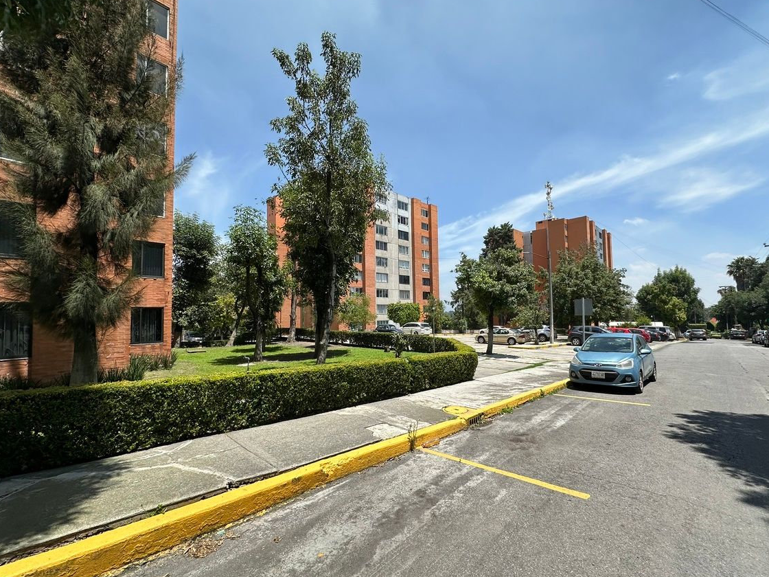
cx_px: 409
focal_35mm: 15
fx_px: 333
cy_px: 299
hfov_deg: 98.0
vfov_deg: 81.7
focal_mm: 2.22
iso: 40
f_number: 2.2
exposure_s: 1/1575
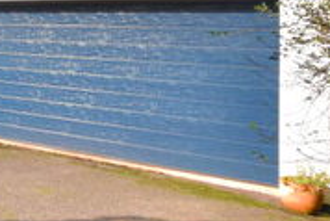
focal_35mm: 59
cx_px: -180
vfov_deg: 22.0
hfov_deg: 24.9
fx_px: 541
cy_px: -10
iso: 180
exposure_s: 1/250
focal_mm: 10
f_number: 8
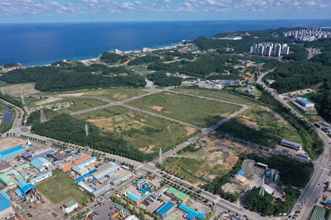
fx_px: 257
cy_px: 110
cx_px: 166
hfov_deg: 65.5
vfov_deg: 46.4
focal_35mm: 28
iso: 100
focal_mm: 10.26
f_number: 6.3
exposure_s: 1/500
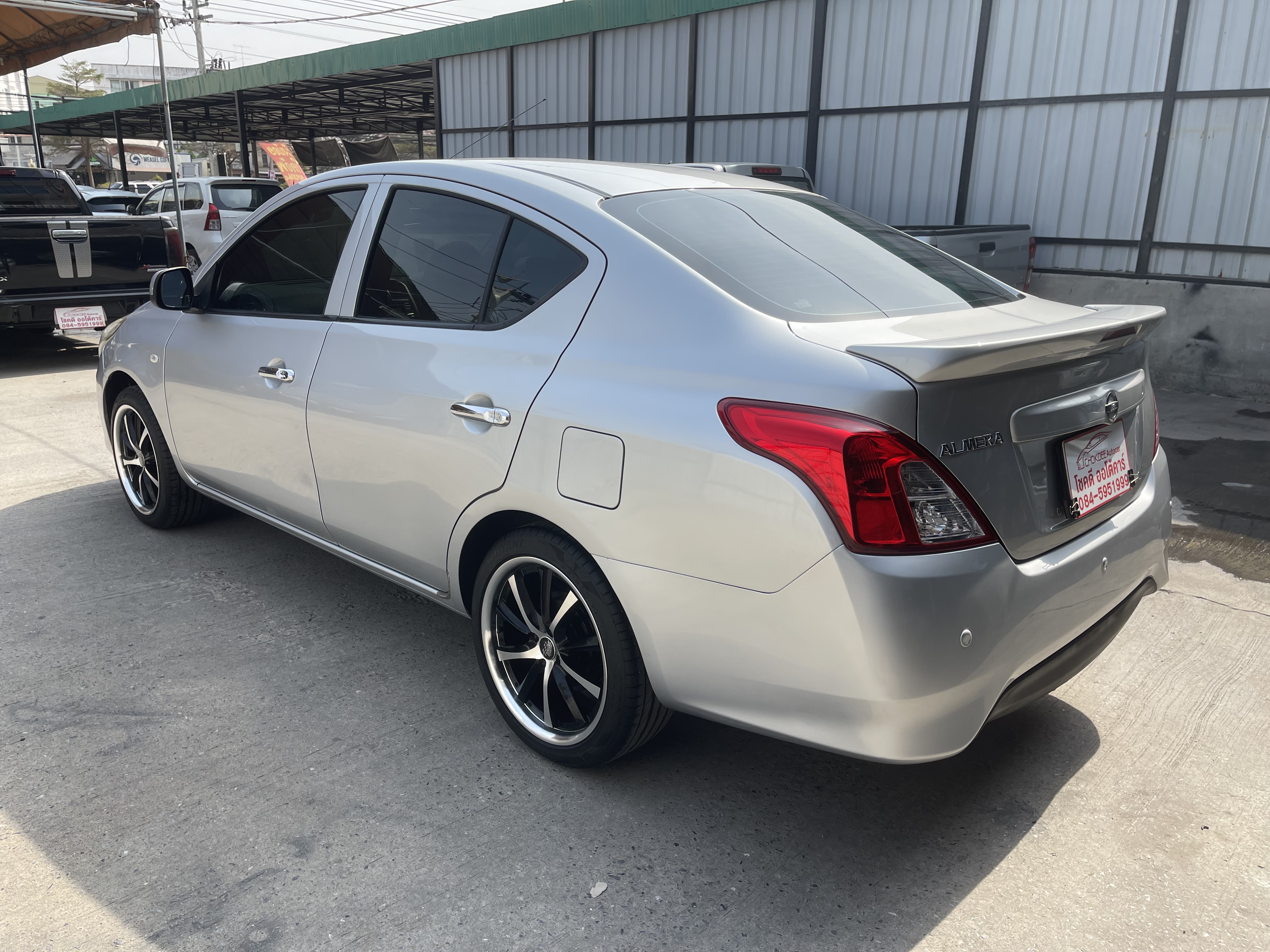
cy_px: 476
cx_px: 635
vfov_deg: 54.9
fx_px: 917
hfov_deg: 69.4
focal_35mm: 25
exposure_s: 1/1821
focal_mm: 5.1
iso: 32
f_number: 1.6
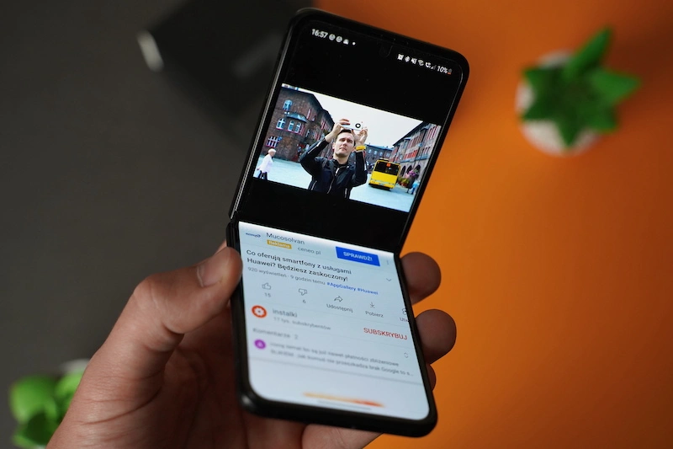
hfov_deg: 40.4
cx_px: 336
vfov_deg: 27.5
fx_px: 916
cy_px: 224
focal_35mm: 49
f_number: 4
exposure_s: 1/160
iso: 2500
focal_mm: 49
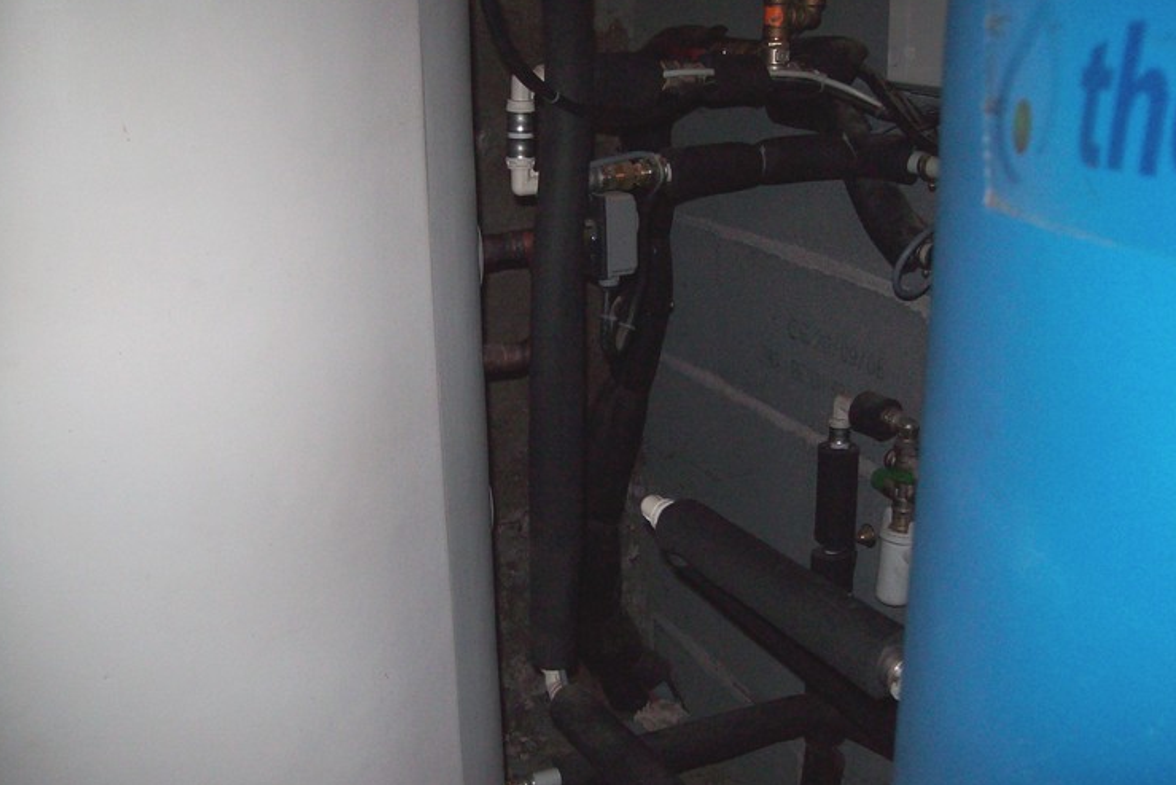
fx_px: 1241
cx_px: 589
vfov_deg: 35.1
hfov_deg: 50.7
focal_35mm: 38
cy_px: 375
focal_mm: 6
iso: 200
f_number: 2.7
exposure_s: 1/64
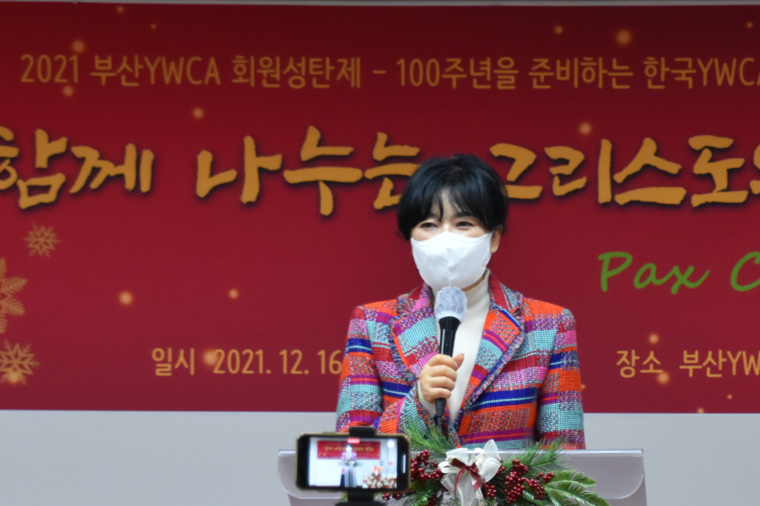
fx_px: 6290
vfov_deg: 4.6
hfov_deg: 6.9
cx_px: 507
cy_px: 391
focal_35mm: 298
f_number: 5.6
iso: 1250
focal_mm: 100
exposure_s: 1/60
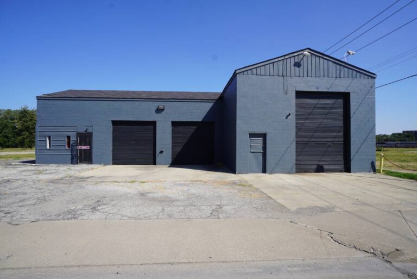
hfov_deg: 85.4
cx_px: 208
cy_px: 140
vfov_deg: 63.3
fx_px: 226
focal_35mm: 20
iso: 100
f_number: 10
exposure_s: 1/160
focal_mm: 13
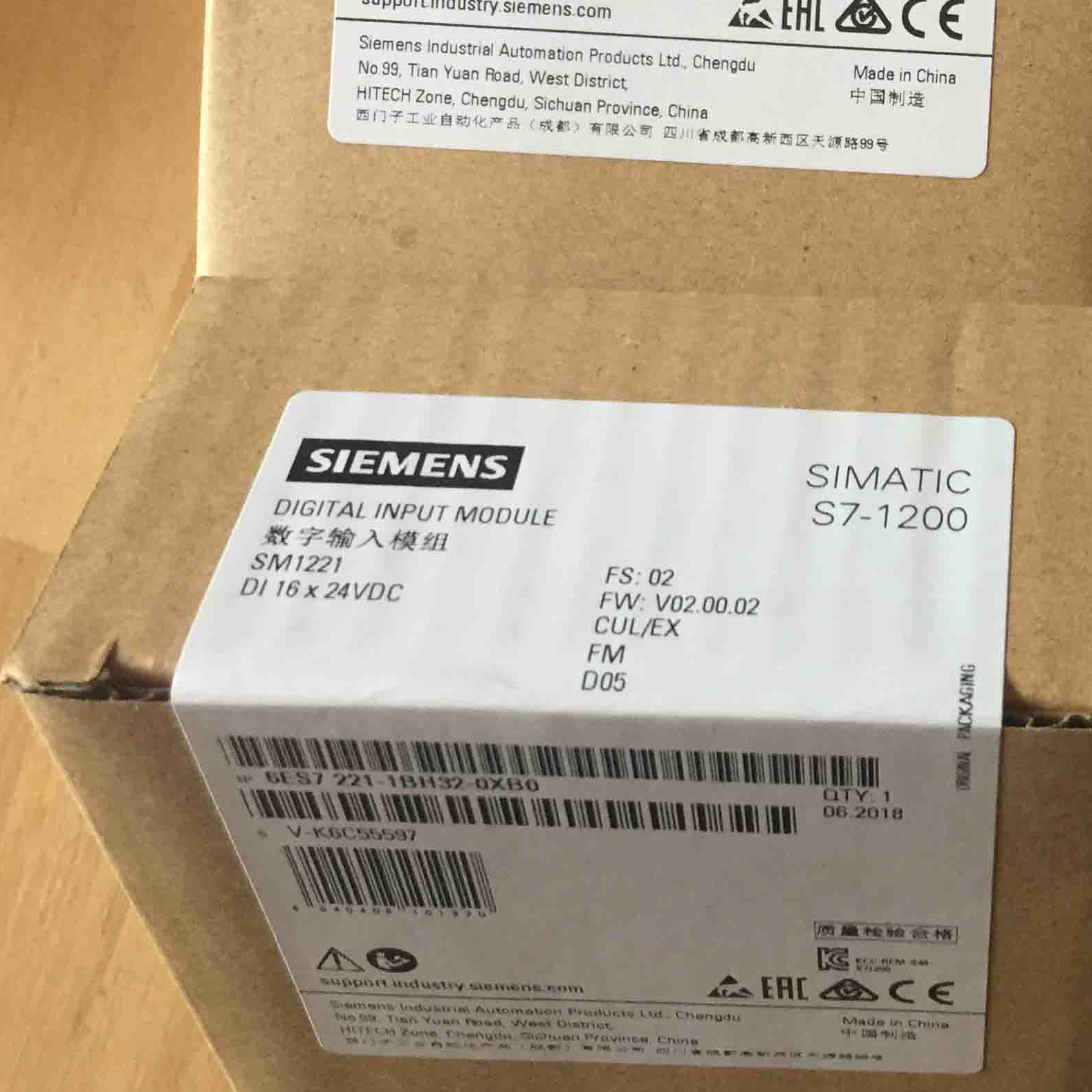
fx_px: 1892
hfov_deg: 30.3
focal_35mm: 53
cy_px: 338
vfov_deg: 31.9
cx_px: 1049
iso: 125
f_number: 2.2
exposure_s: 1/33
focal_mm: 4.15
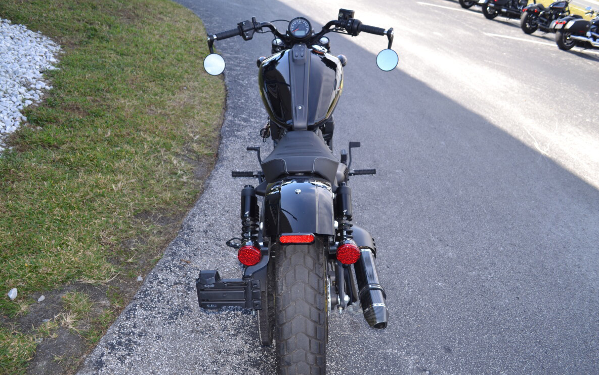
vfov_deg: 40.6
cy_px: 198
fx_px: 506
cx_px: 303
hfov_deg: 61.2
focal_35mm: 31
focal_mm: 20
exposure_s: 1/200
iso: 100
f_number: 4
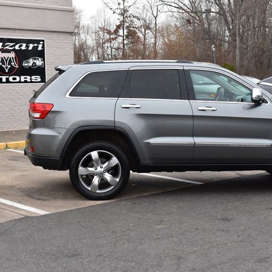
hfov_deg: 26.1
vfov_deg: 26.1
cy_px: 137
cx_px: 159
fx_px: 587
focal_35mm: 66
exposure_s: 1/80
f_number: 8
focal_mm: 34
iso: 400
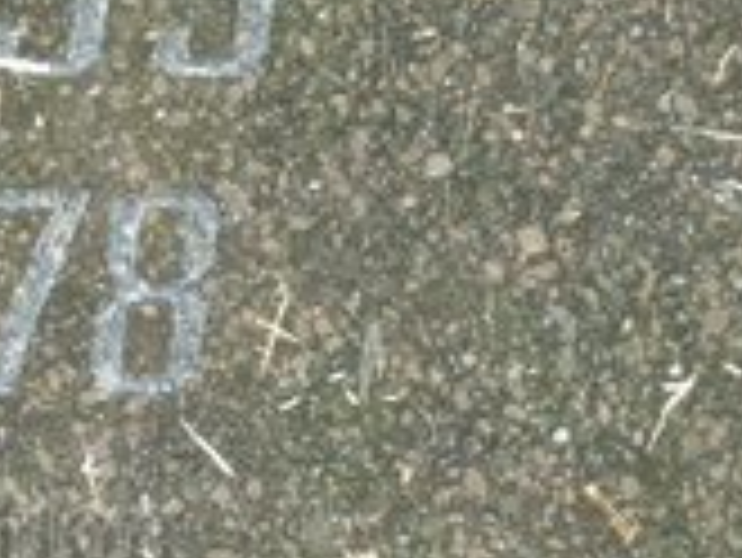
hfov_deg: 2.6
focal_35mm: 767
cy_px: -504
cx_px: -540
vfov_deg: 1.9
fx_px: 16453
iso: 100
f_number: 4.5
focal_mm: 25.9
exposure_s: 1/60
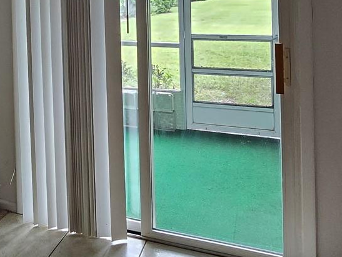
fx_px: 376
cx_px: 91
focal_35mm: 38
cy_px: -3
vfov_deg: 34.3
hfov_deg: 47.4
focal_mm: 2.2
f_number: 2.2
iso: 250
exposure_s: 1/100
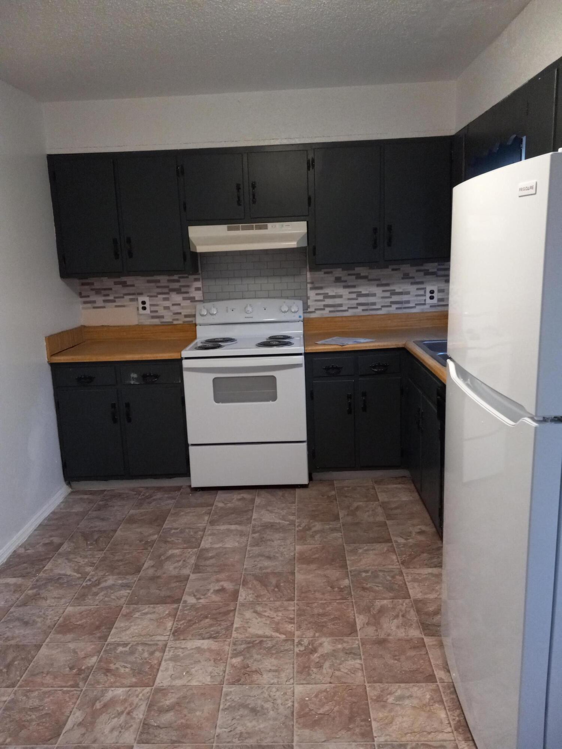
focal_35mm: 28
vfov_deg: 63.4
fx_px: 606
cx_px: 281
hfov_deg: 49.7
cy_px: 374
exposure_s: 1/40
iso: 250
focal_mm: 3.94
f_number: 1.8
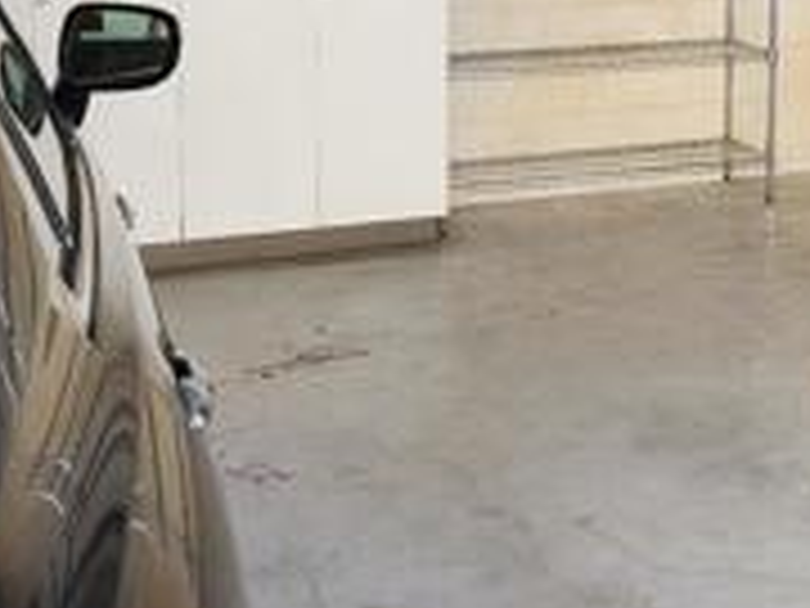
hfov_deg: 22.2
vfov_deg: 17.2
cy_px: -113
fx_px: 1919
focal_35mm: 82
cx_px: 945
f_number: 1.8
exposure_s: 1/180
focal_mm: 6.4
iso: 80
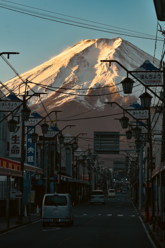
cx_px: 82
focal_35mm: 138
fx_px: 949
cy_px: 124
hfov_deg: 9.9
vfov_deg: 14.9
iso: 180
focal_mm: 92
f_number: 8
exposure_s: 1/125
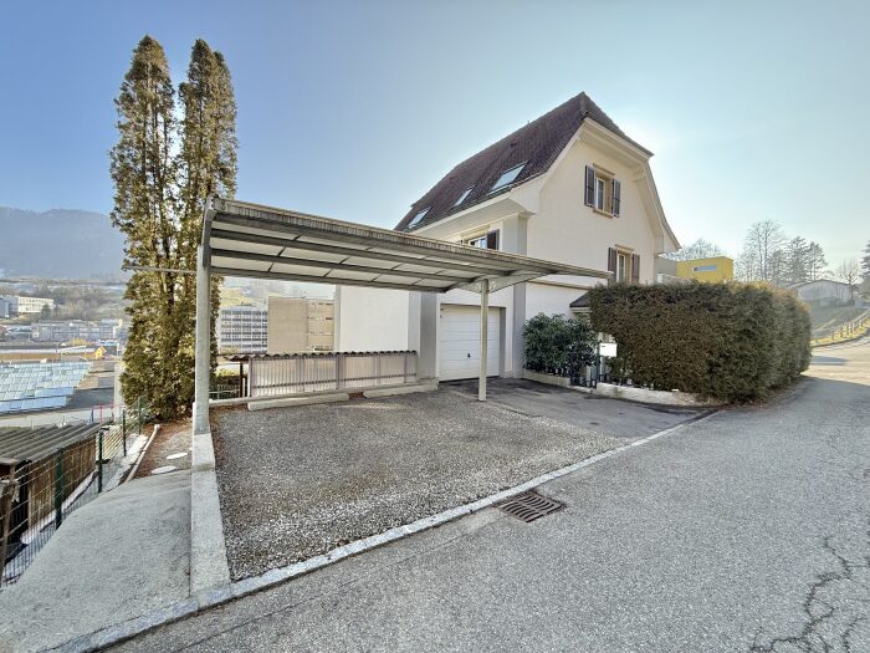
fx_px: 352
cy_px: 326
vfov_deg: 85.7
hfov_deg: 102.1
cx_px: 435
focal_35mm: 14
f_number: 2.2
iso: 64
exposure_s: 1/498
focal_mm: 2.22
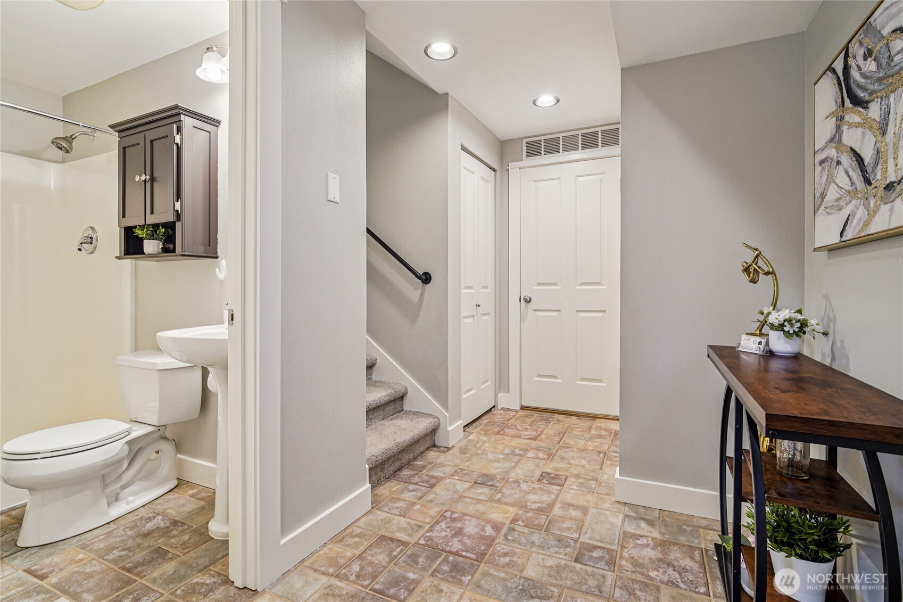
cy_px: 301
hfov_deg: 96.7
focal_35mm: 16
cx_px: 452
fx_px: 401
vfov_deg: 73.7
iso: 1600
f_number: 8
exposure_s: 1/13
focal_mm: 16
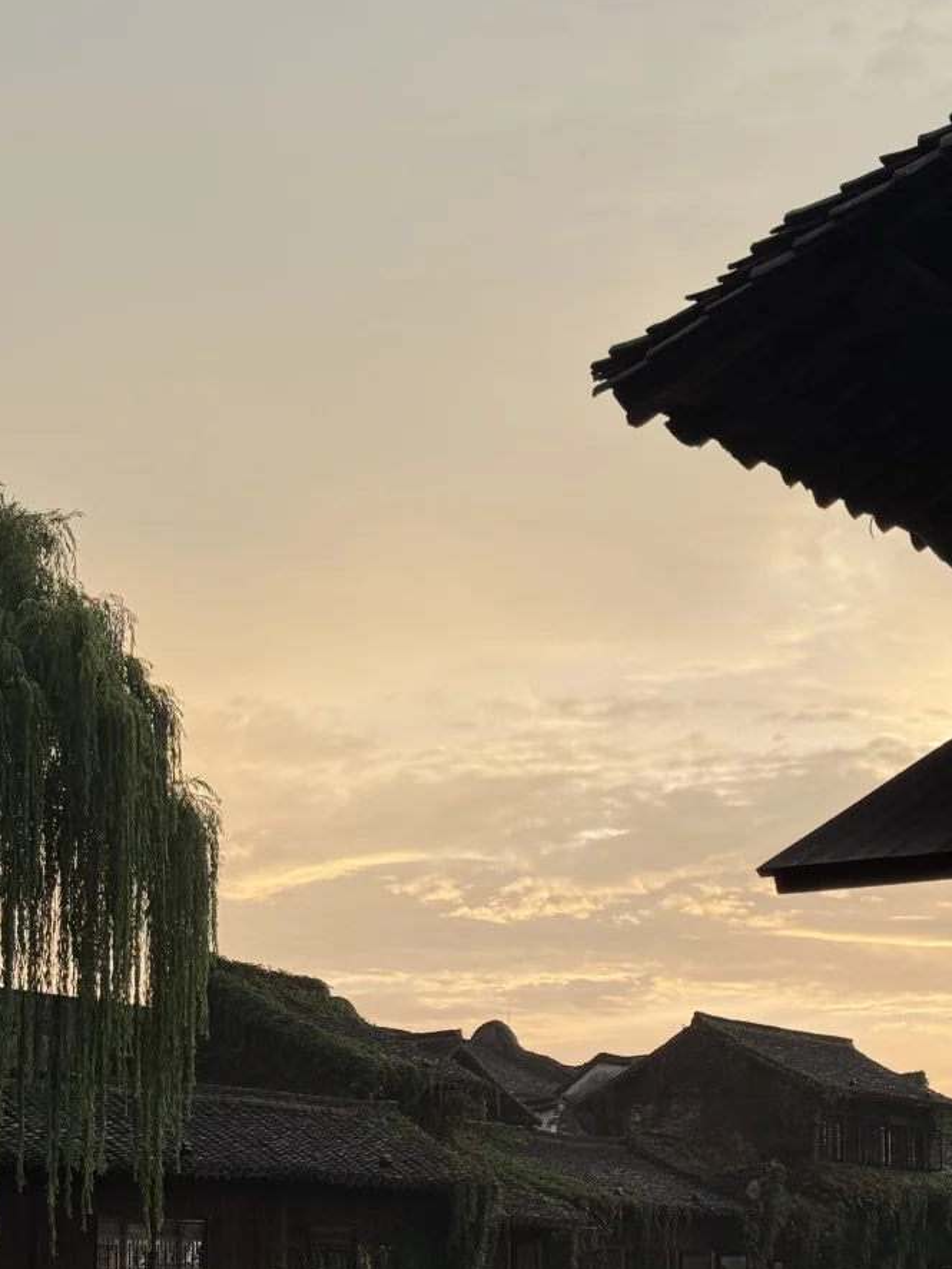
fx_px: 2859
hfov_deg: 18.9
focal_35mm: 78
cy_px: 1001
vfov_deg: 24.6
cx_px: 626
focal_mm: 6.76
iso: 100
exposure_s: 1/496
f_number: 1.78
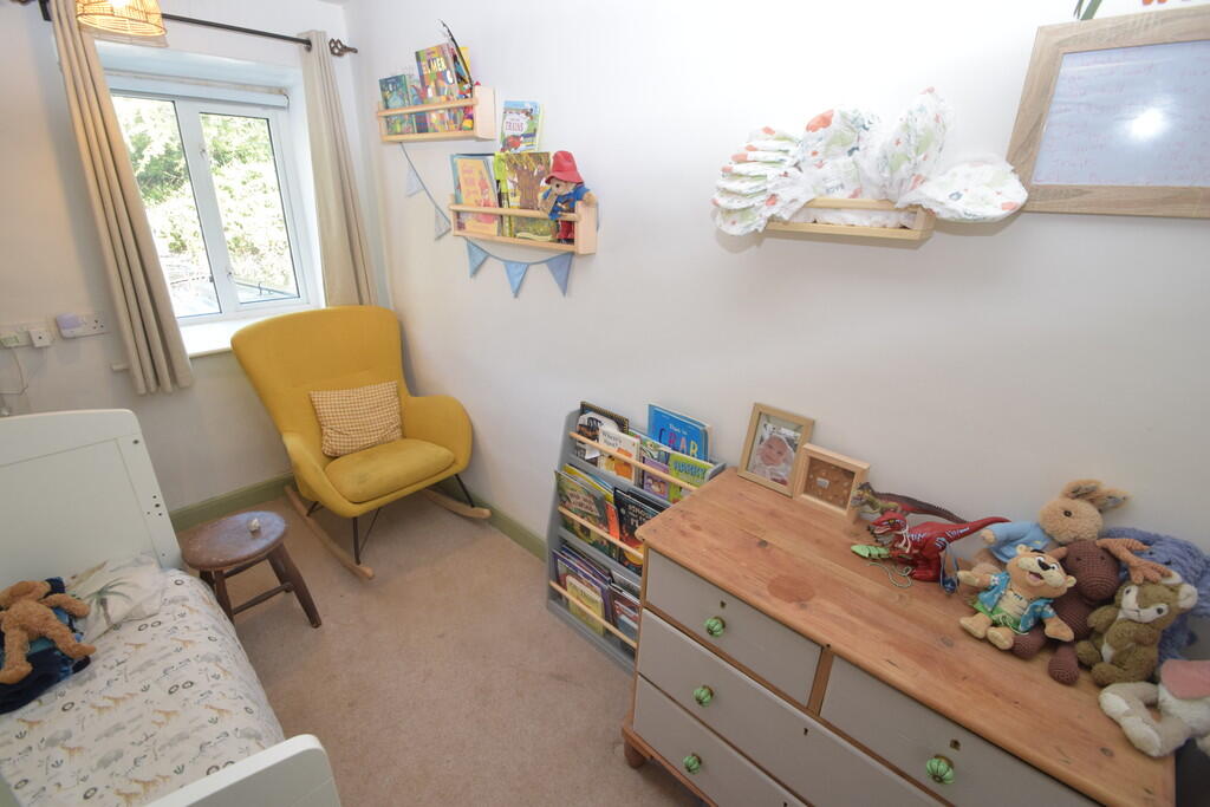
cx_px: 605
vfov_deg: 77.3
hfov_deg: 100.4
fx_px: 504
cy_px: 404
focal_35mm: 15
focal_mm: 10
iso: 800
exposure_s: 1/60
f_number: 6.3
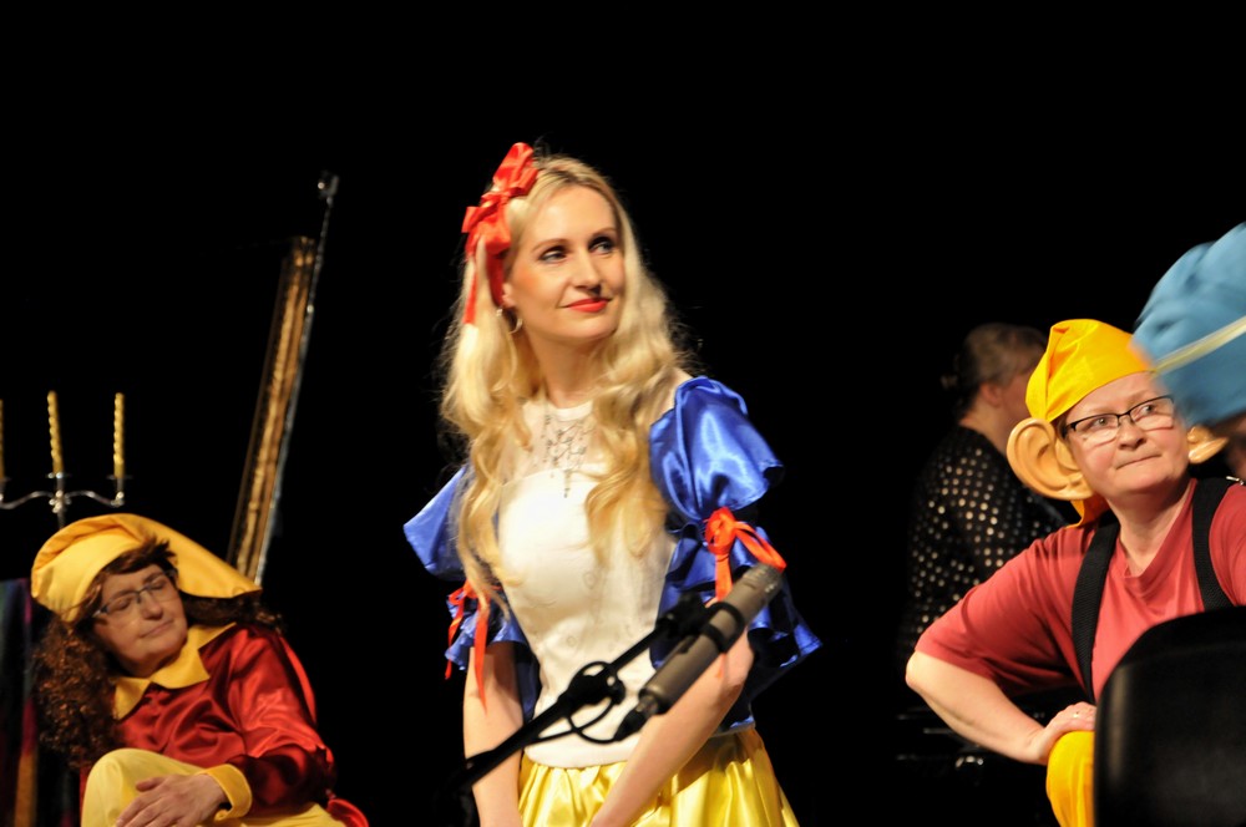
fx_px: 5444
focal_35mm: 158
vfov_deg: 8.7
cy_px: 414
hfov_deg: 13.1
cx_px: 623
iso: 1400
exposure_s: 1/30
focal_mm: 105
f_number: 5.6
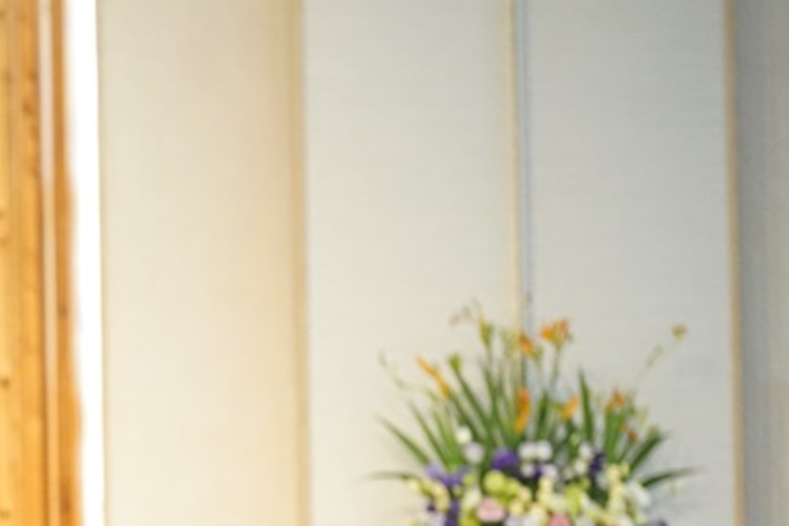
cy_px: 475
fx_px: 7076
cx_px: -86
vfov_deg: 4.2
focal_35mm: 323
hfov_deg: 6.4
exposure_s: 1/80
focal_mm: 145
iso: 5000
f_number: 4
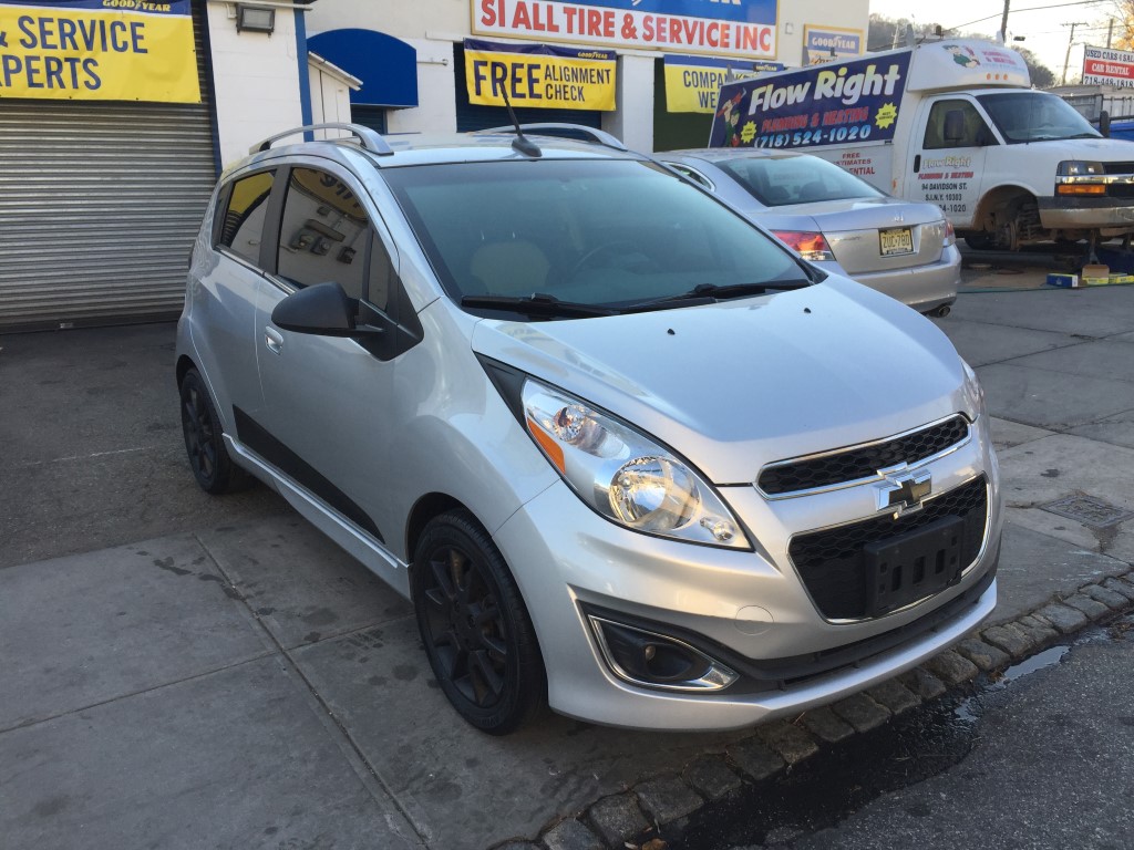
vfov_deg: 48.2
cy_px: 425
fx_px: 950
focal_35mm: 29
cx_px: 567
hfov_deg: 61.7
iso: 32
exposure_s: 1/434
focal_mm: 4.15
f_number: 2.2
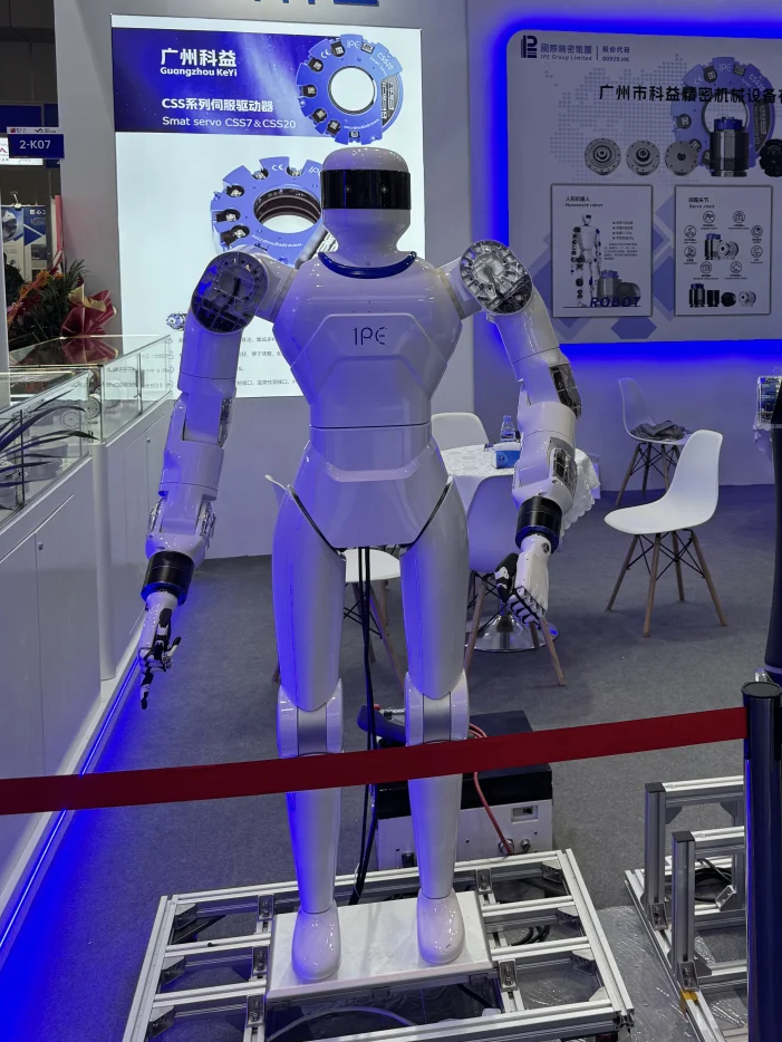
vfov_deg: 49.1
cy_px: 335
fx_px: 1114
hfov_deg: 37.7
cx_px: 589
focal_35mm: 37
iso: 64
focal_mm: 6.76
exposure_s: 1/193
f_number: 1.78
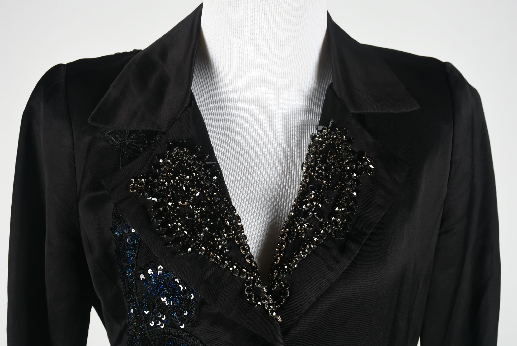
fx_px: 1121
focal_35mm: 78
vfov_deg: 17.5
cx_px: 258
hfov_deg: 26.0
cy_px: 173
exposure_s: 1/125
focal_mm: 52
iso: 200
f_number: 9
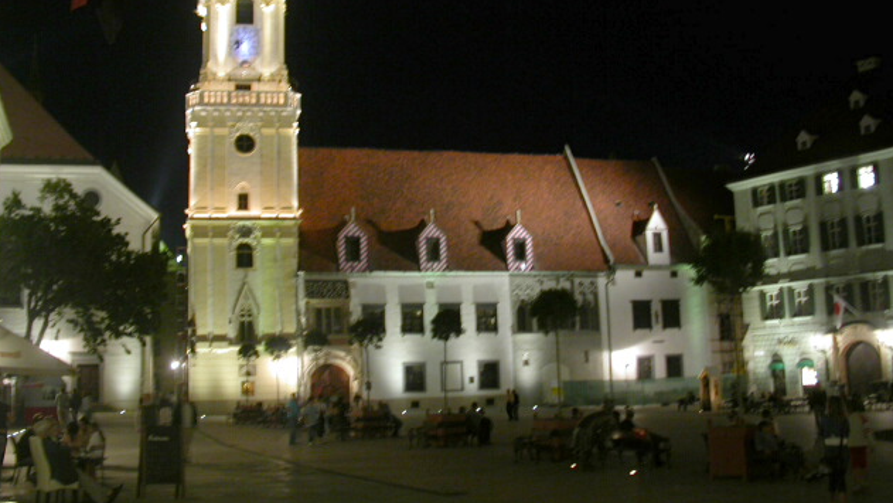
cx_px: 443
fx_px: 995
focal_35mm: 42
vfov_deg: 28.3
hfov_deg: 48.4
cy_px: 190
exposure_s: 1/4.1
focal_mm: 7.85
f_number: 2.6
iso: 104
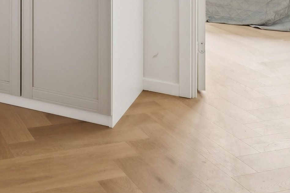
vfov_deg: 19.5
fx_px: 488
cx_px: 24
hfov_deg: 31.4
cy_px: -98
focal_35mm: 61
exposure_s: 1/15
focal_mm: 12.8
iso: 250
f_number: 7.1
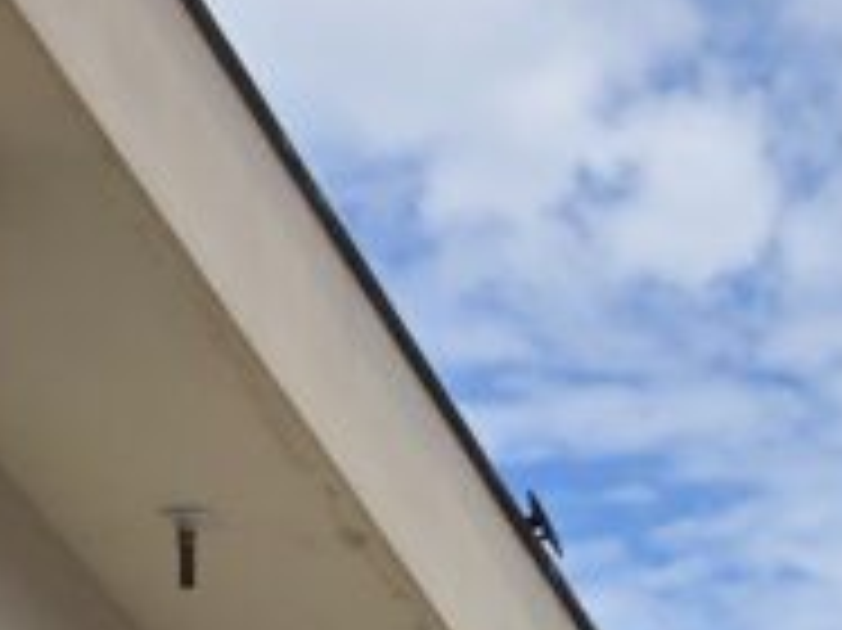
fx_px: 9189
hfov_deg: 5.1
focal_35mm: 378
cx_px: 2188
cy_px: 1030
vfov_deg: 3.9
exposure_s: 1/3521
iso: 50
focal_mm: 7.9
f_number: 2.4
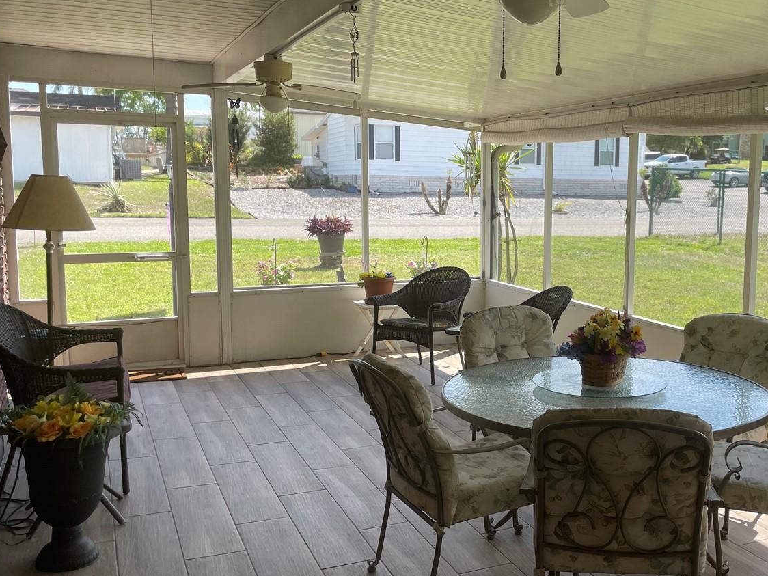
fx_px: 821
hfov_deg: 49.2
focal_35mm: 37
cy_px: 277
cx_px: 517
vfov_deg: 38.7
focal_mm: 4.2
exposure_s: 1/694
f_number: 1.6
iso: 32
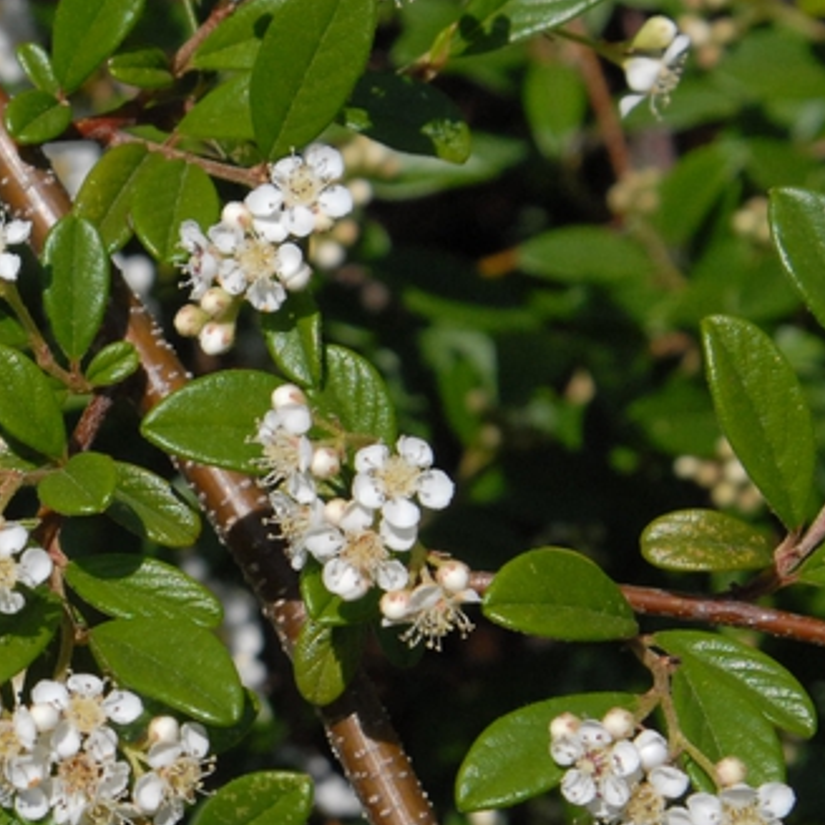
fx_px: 6993
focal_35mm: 259
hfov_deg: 6.7
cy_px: 537
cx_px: -148
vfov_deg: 6.7
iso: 400
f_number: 10
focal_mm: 65
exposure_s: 1/640
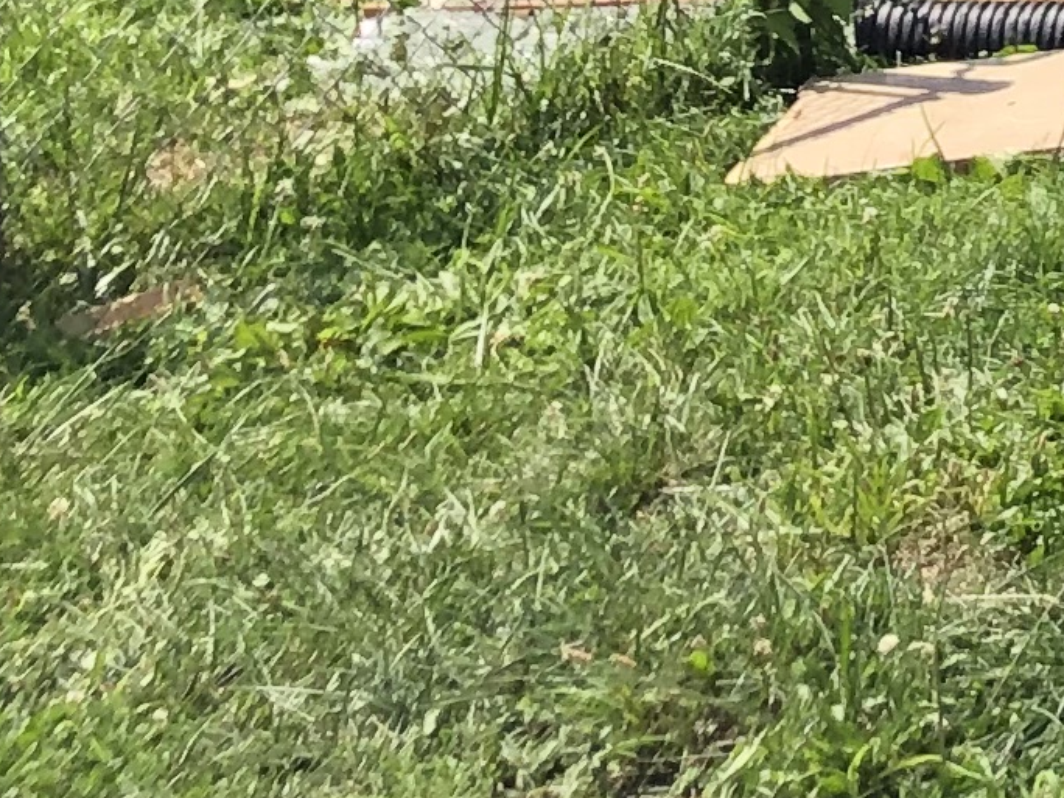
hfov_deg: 10.3
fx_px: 5072
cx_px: 2565
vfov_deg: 8.2
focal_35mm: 165
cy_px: -1150
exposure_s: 1/952
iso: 20
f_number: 1.8
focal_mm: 3.99
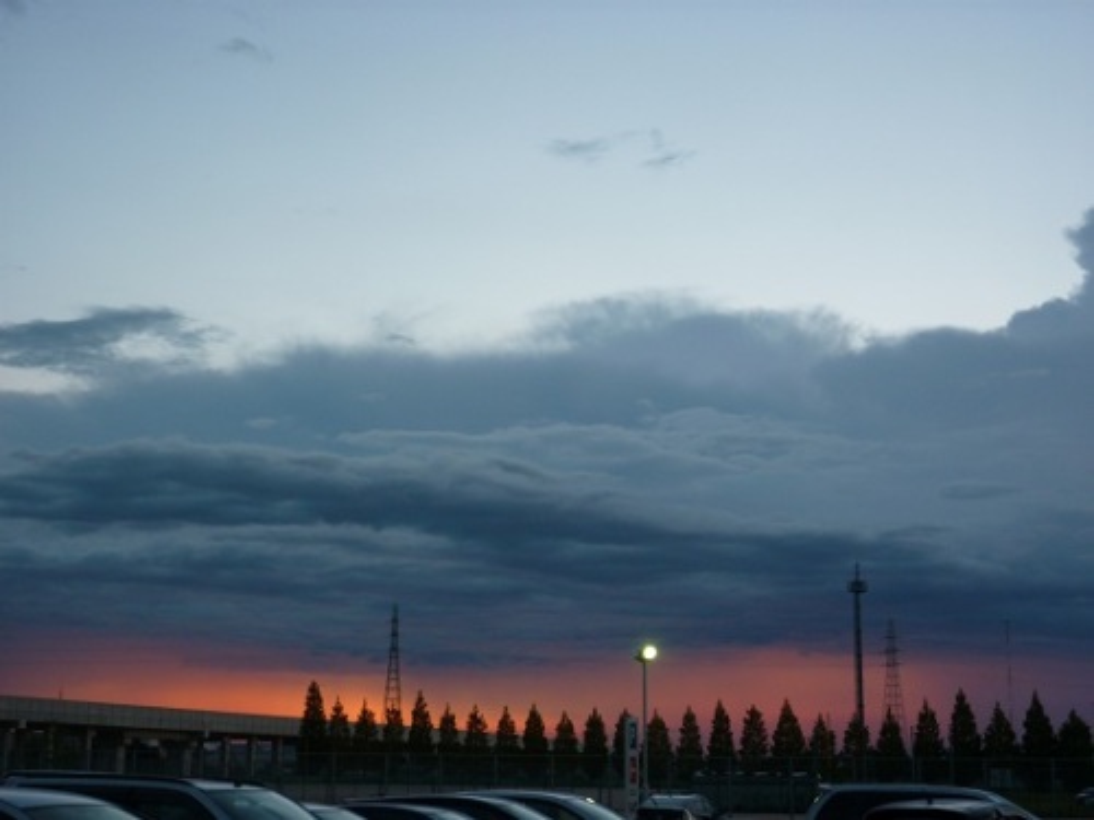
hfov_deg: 36.8
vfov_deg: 28.0
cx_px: 547
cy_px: 410
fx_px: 1643
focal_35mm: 52
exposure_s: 1/60
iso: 80
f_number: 3.3
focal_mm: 8.6
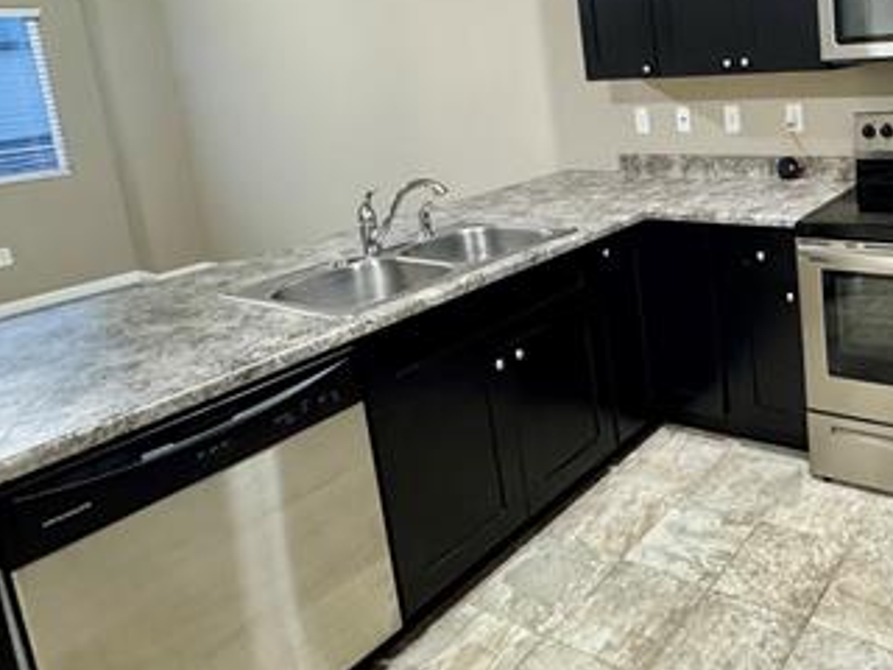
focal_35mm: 28
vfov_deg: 47.6
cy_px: 158
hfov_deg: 56.3
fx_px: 722
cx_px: 776
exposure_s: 1/40
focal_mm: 2.22
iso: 1250
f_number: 2.2
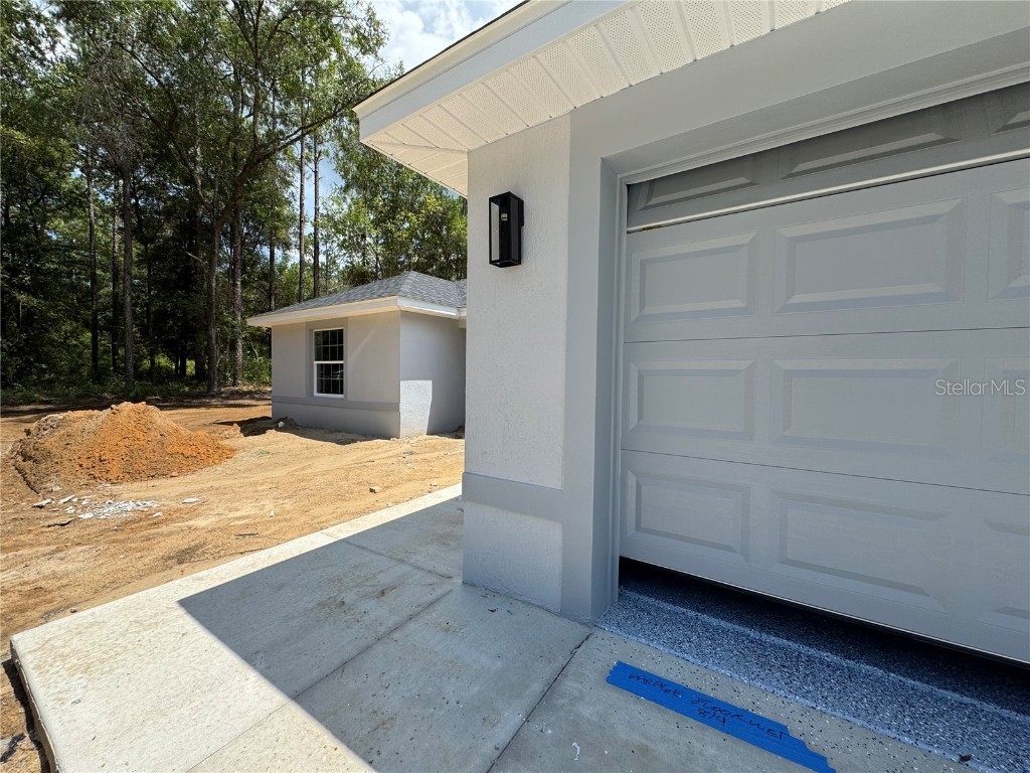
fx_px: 417
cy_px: 386
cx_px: 515
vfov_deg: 85.7
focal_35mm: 14
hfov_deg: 102.1
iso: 50
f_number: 2.2
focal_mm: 2.22
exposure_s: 1/1420
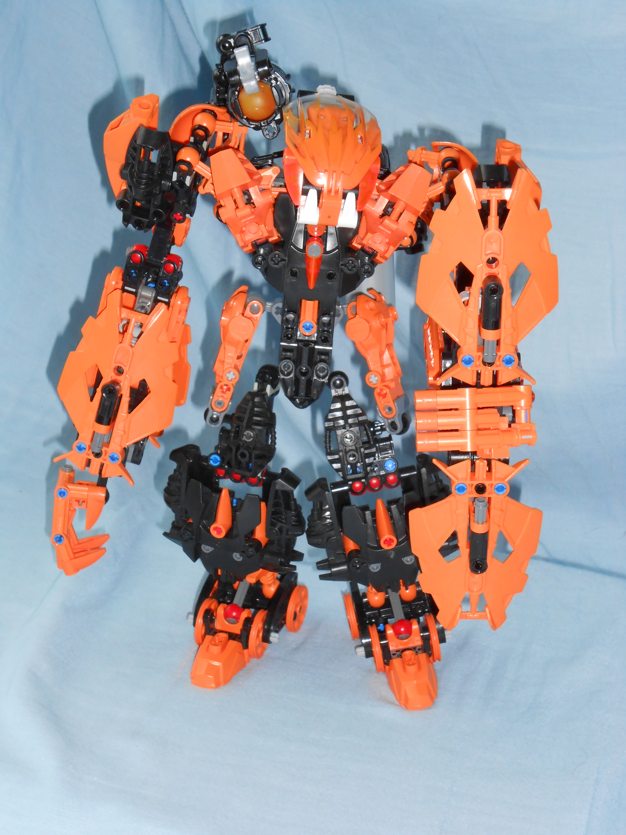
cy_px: 418
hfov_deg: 20.4
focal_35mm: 72
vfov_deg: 27.0
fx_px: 1736
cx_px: 313
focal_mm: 12.8
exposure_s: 1/60
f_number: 6
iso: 200
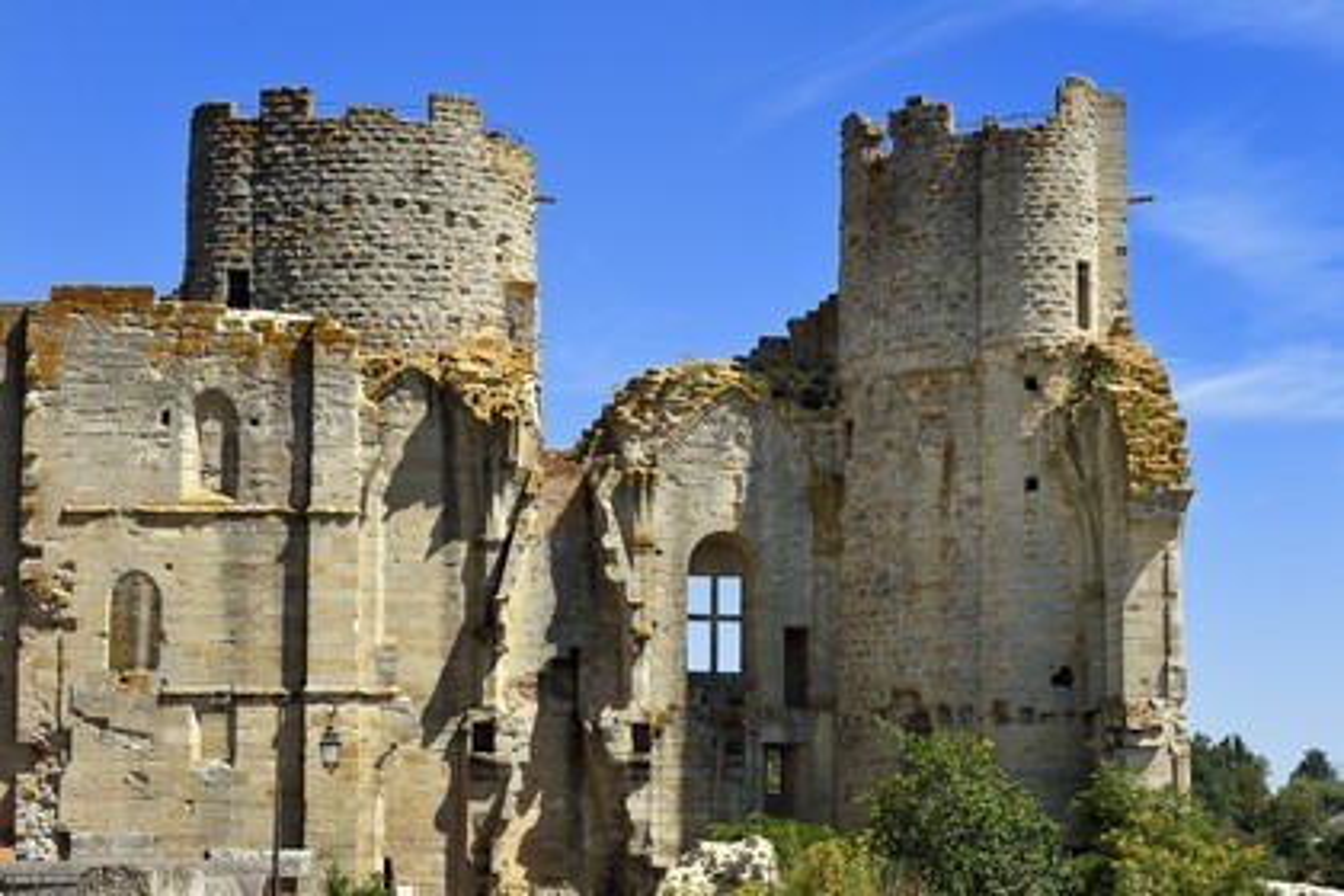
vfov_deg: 15.9
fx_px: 3210
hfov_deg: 23.6
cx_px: 672
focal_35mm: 86
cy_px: 448
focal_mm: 86
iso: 200
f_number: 13
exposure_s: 1/250
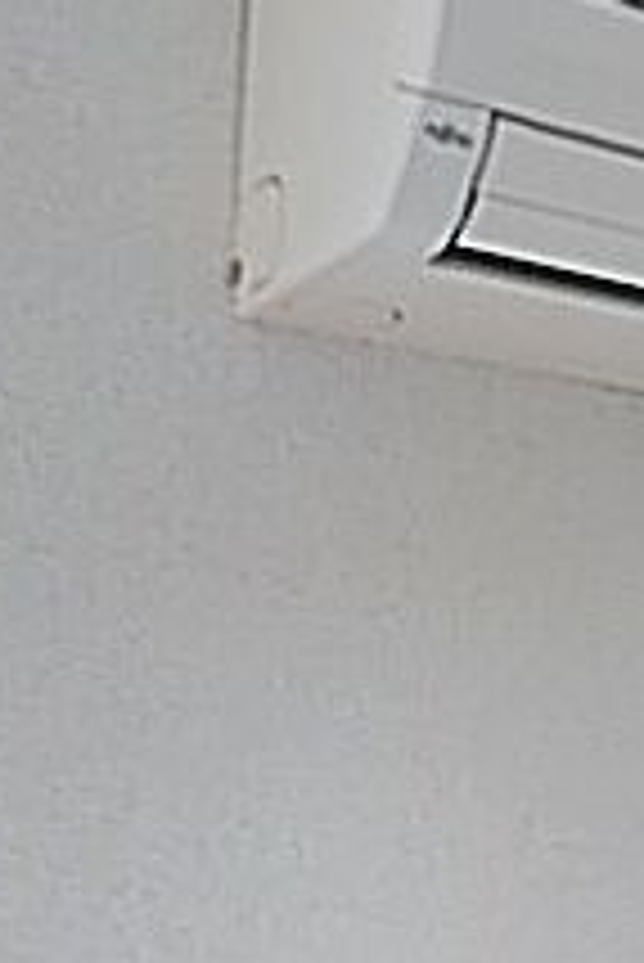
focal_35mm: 84
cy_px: 464
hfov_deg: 15.2
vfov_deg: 24.2
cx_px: 946
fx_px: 2250
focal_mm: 3.46
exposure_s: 1/125
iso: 120
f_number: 2.2
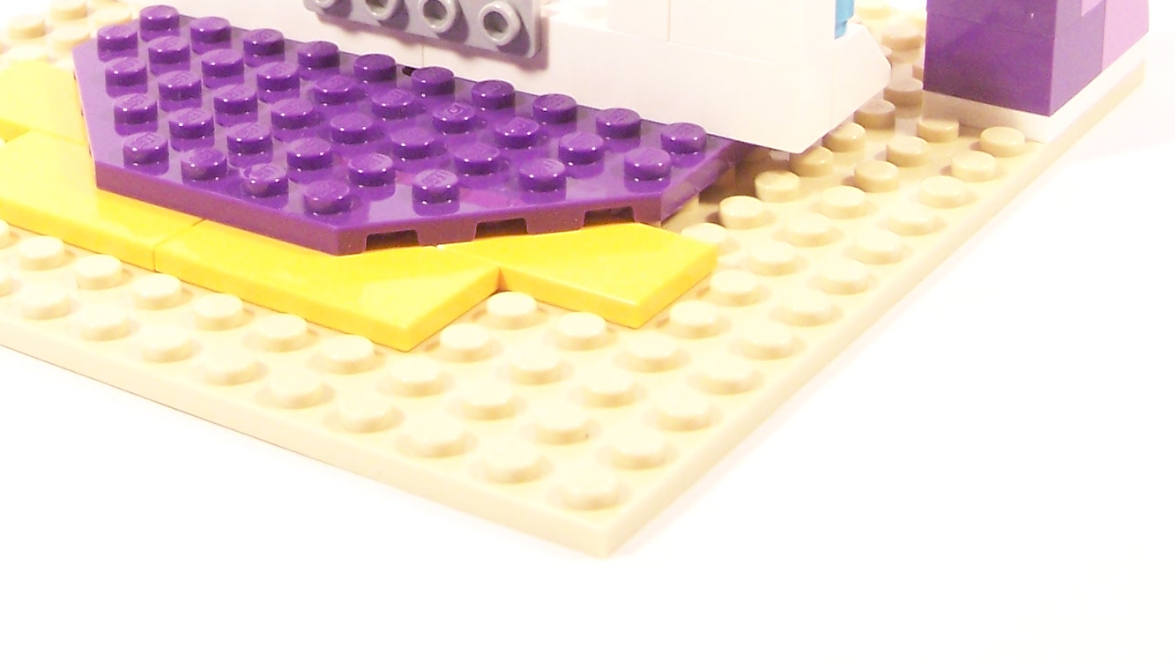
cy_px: -184
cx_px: 415
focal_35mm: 80
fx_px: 2493
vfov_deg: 14.5
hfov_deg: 26.4
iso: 200
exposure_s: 1/20
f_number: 3.6
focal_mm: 6.3
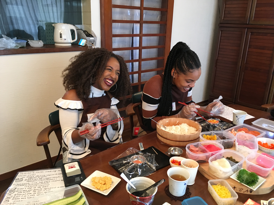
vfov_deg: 48.2
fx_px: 230
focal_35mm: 29
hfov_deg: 61.7
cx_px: 137
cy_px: 102
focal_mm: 4.15
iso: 160
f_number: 2.2
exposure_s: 1/30
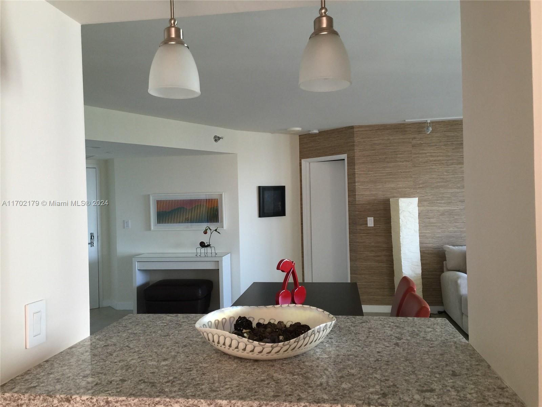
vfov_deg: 48.2
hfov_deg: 61.7
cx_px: 271
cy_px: 204
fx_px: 454
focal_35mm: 29
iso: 32
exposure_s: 1/15
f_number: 2.2
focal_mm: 4.15
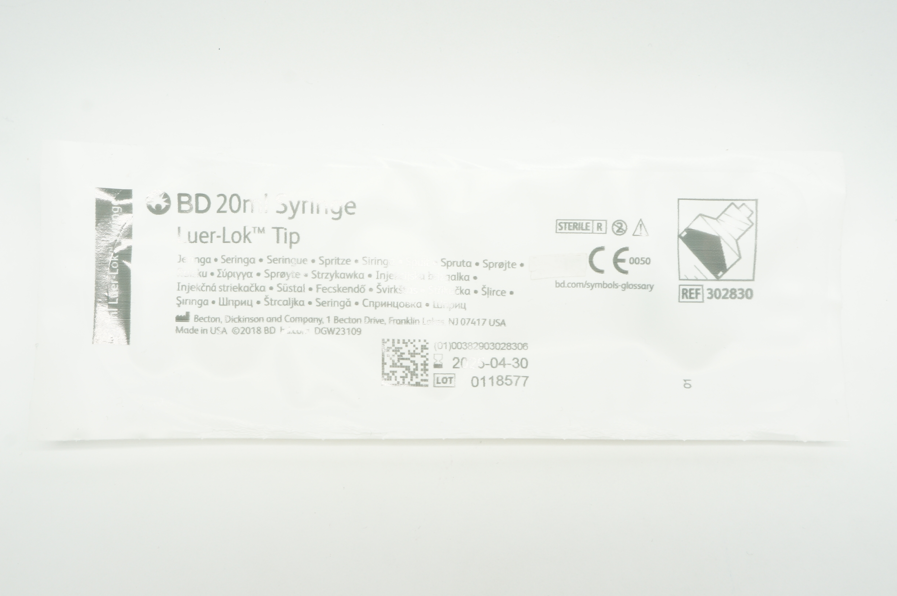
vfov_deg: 30.8
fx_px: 1083
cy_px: 298
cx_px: 448
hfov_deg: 45.0
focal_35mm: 44
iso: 400
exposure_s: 1/15
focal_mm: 29
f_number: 11
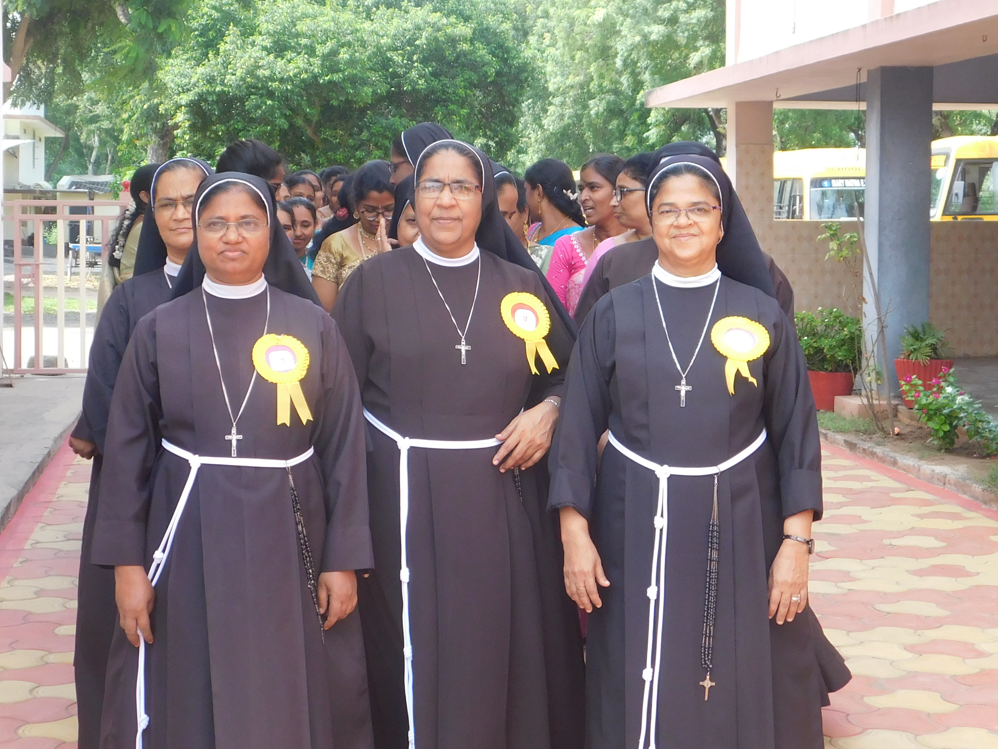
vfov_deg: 22.6
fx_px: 1874
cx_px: 469
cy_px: 307
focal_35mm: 65
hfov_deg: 29.8
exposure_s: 1/200
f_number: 3.6
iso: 125
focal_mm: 7.1
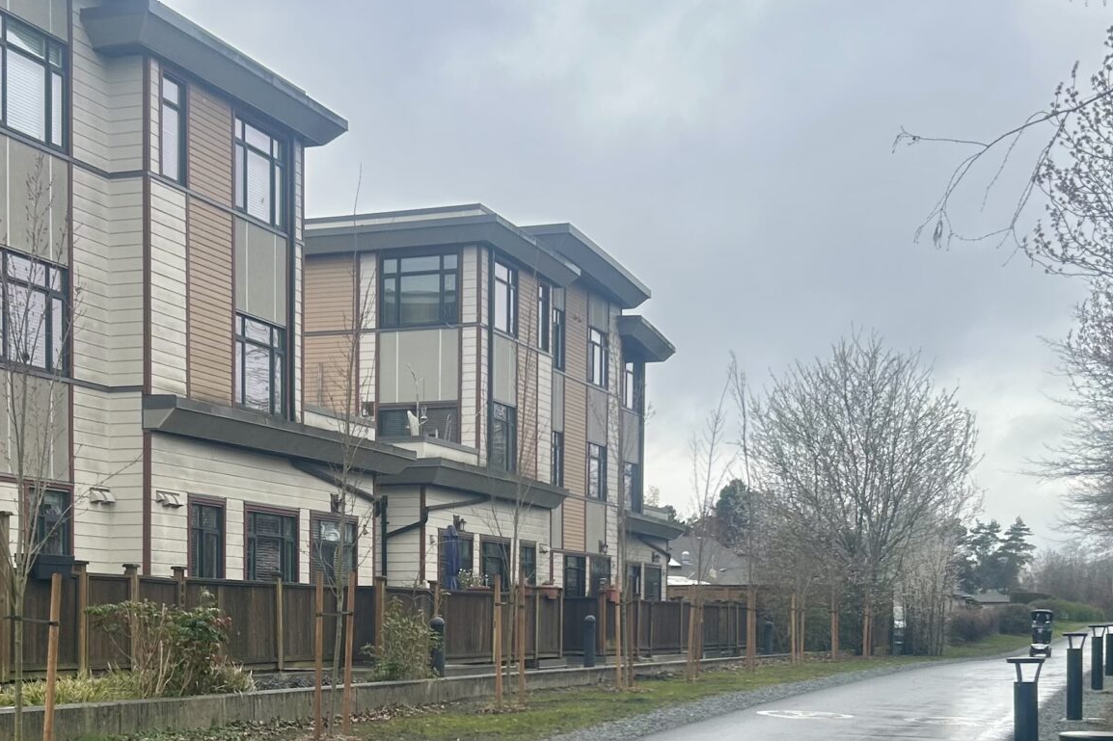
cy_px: 640
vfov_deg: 22.2
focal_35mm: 60
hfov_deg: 33.3
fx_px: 1855
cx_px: 442
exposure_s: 1/2457
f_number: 1.5
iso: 50
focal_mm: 5.7
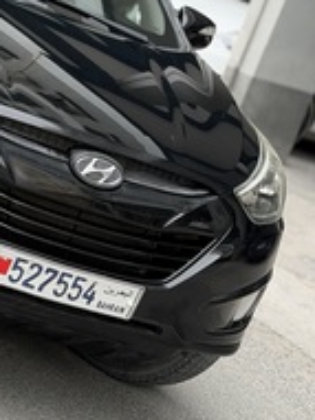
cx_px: -58
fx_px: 1397
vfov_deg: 16.9
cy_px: 30
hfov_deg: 12.6
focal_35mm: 115
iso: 64
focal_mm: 6.76
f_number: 1.78
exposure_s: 1/203
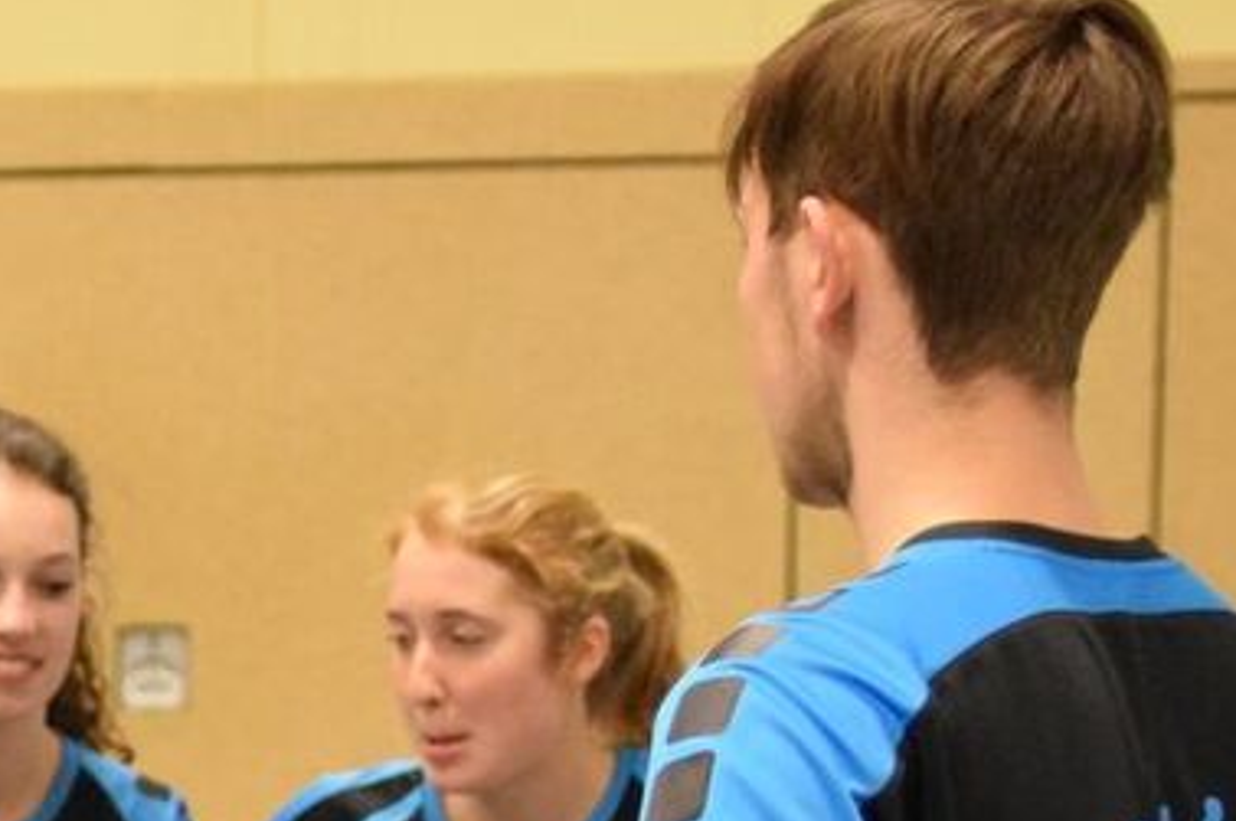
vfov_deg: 8.4
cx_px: -203
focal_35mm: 159
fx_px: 5451
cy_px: 1317
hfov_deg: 12.7
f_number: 2.8
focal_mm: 27
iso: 3200
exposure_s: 1/200
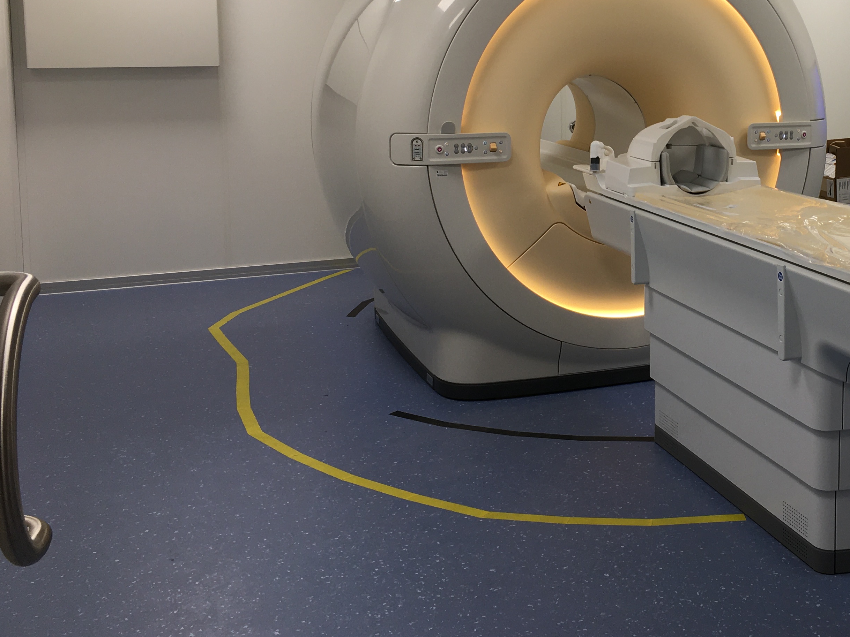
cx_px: 701
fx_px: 1179
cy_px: 156
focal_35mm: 48
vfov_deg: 29.8
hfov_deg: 37.9
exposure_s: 1/50
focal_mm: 4.15
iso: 25
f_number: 2.2
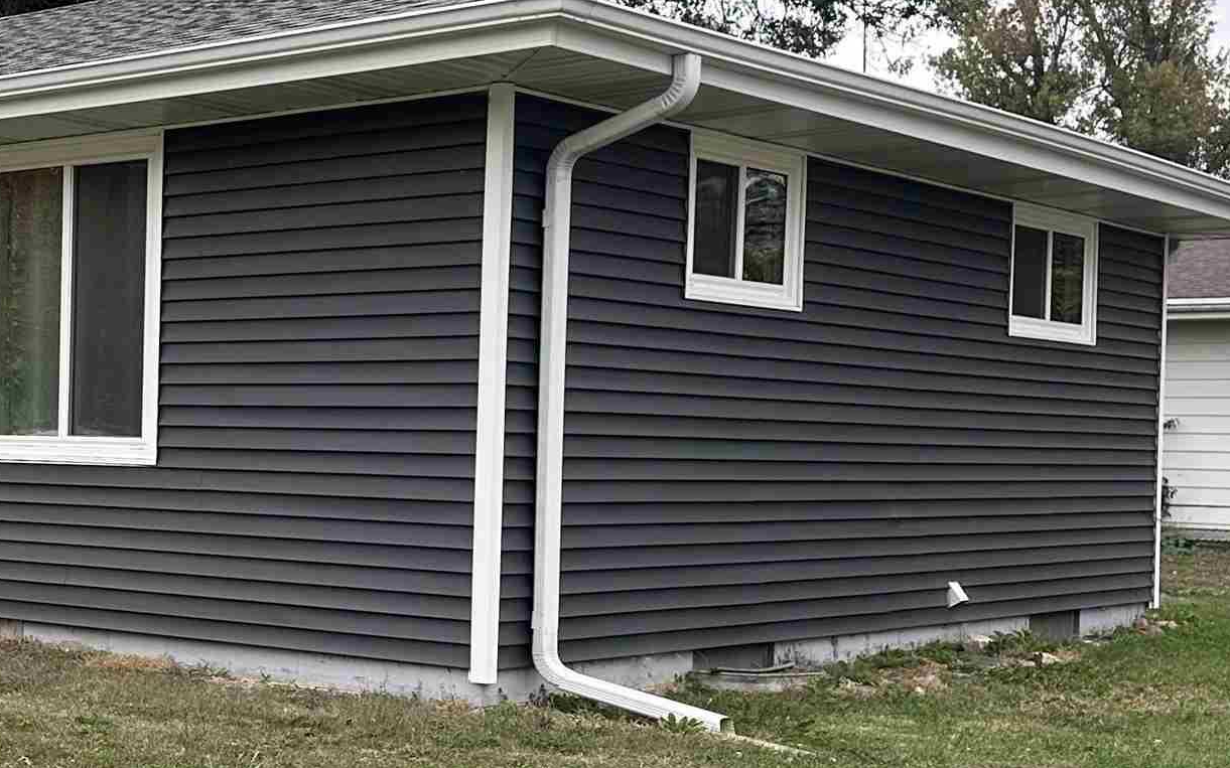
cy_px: 490
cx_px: 98
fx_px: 2145
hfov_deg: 30.4
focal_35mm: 64
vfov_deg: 20.3
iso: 100
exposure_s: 1/160
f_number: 1.78
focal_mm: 6.86
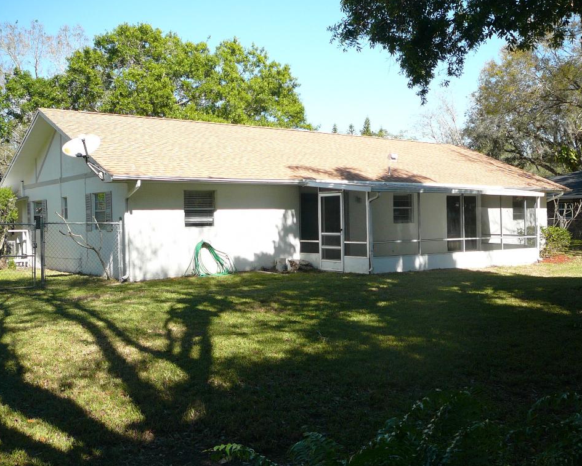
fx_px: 637
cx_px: 300
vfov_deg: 40.1
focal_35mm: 37
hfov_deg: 49.1
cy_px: 232
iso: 80
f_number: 2.8
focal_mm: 5.2
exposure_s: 1/500
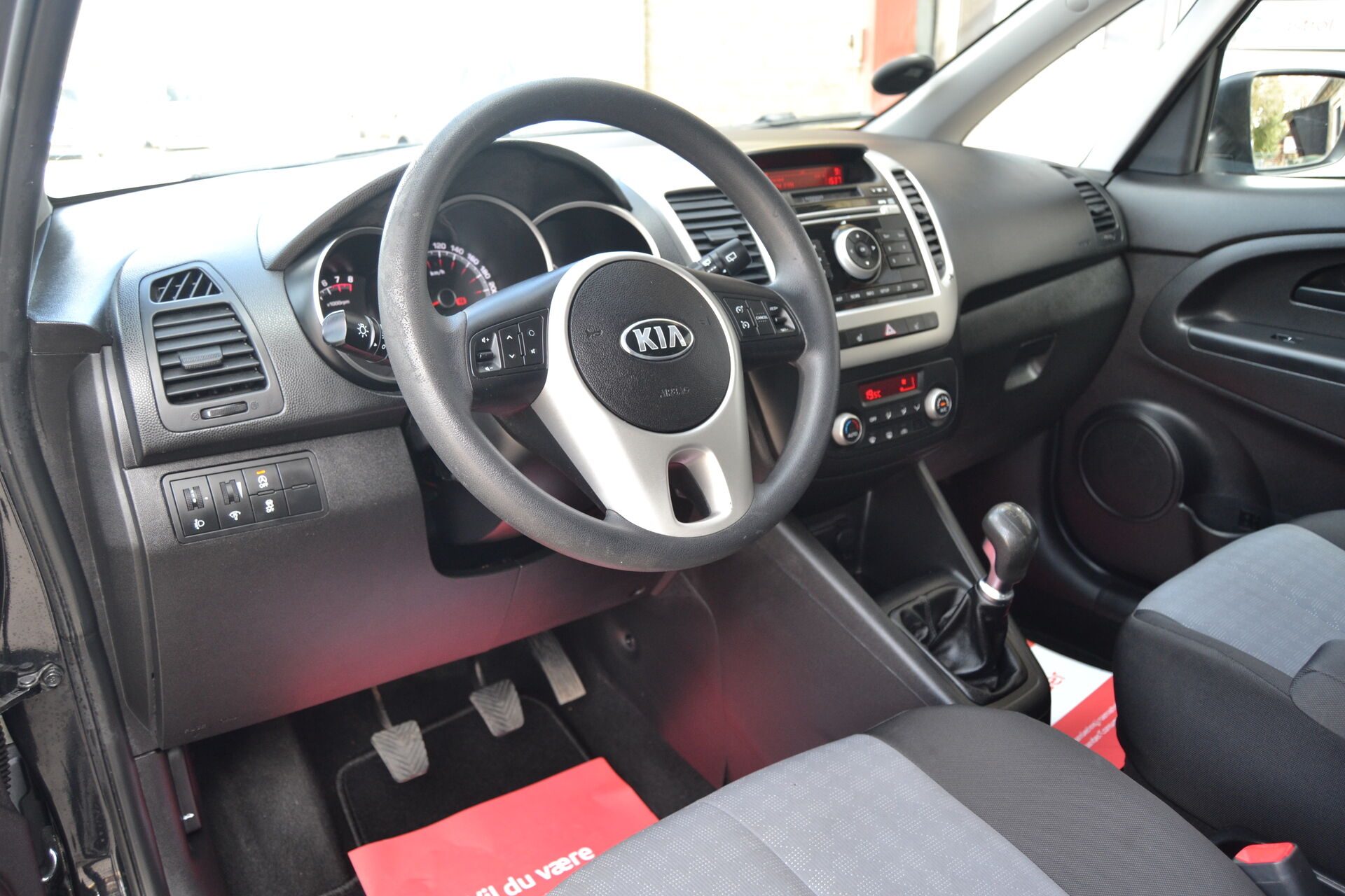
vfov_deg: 47.9
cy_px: 448
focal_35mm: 27
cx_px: 672
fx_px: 1009
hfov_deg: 67.4
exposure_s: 1/80
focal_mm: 18
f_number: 4.5
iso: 400
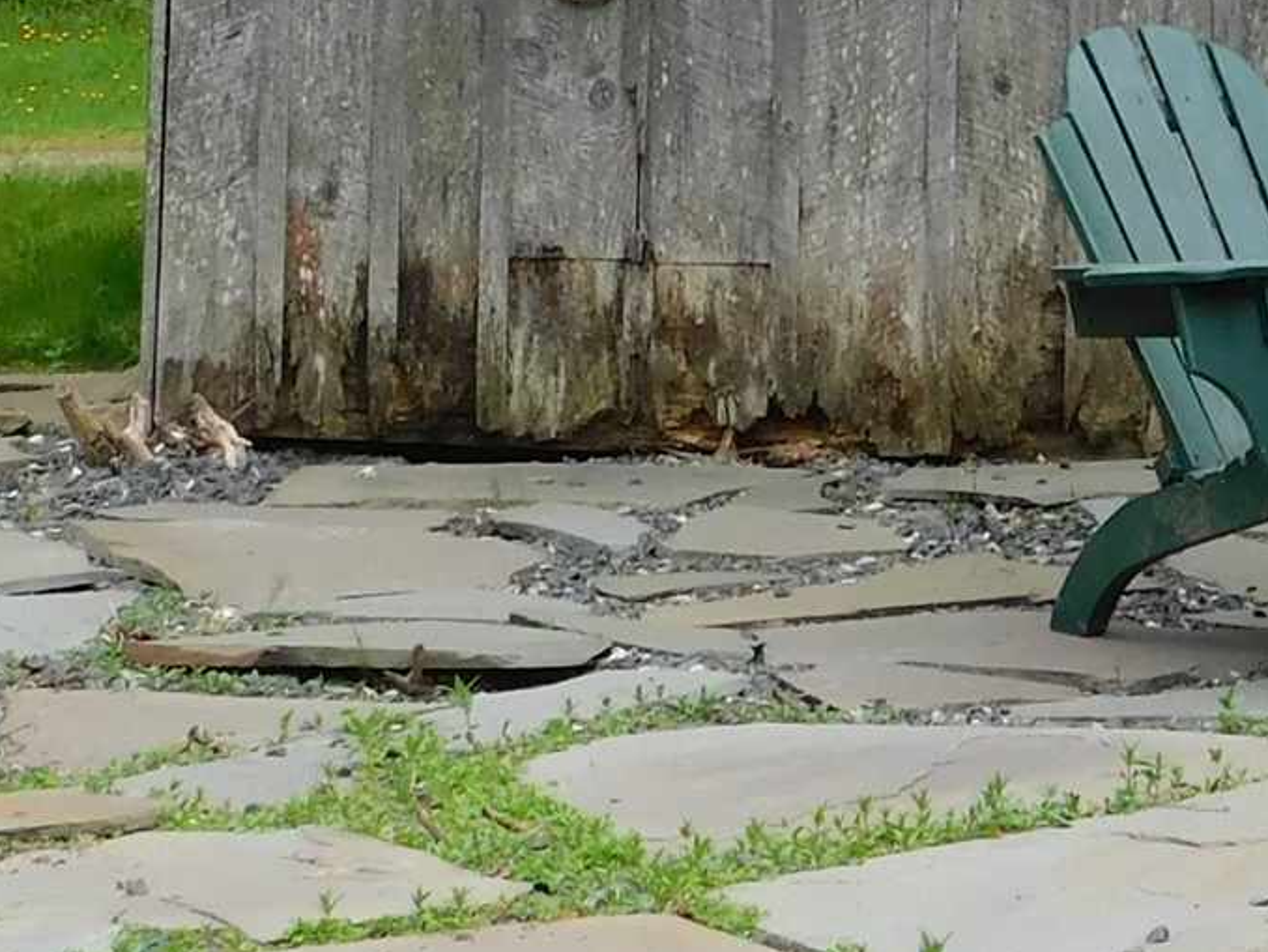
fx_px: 5973
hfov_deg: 11.8
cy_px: -520
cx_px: 1635
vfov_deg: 8.9
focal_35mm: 163
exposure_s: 1/200
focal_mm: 6.3
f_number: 3.5
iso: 125
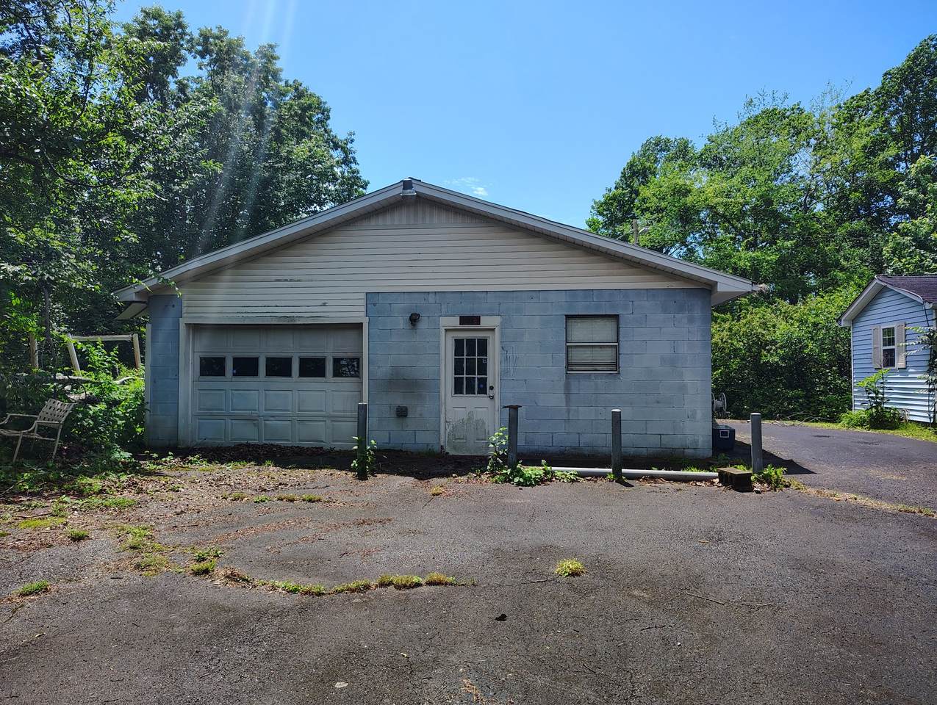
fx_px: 651
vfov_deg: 56.9
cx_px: 468
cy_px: 352
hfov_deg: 71.5
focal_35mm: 24
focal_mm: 5.56
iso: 100
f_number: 1.8
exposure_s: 1/887
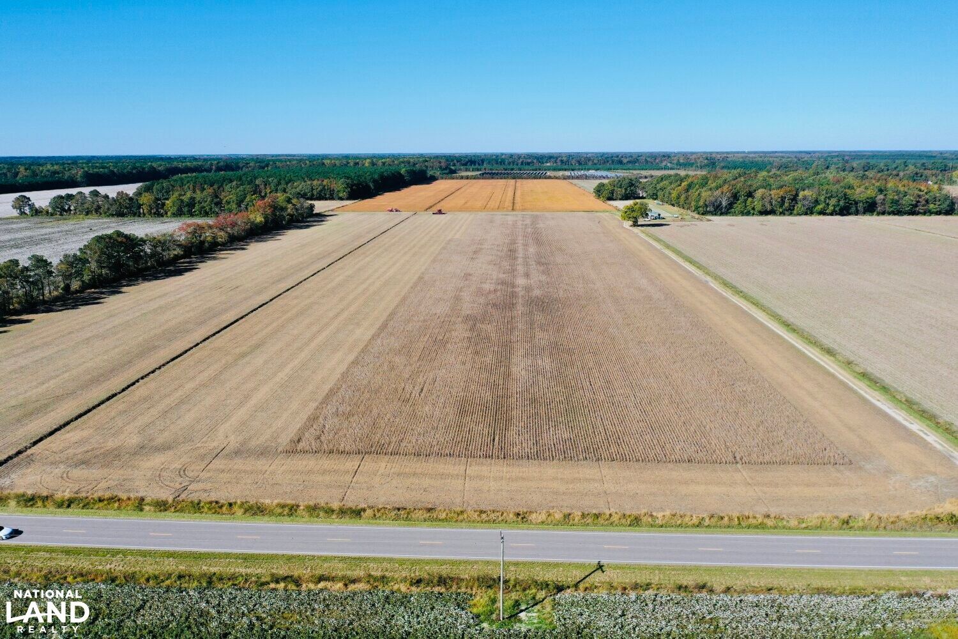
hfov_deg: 65.5
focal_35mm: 28
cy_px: 320
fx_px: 745
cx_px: 479
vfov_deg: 46.4
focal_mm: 10.26
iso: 100
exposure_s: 1/1000
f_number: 4.5
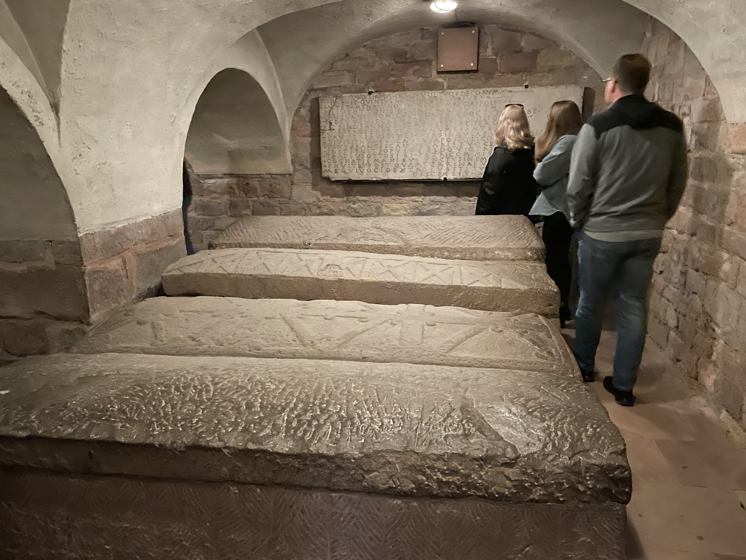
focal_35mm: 26
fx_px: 560
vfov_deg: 53.1
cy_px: 280
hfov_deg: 67.3
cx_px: 373
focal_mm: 4.2
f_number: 1.6
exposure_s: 1/15
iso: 1250
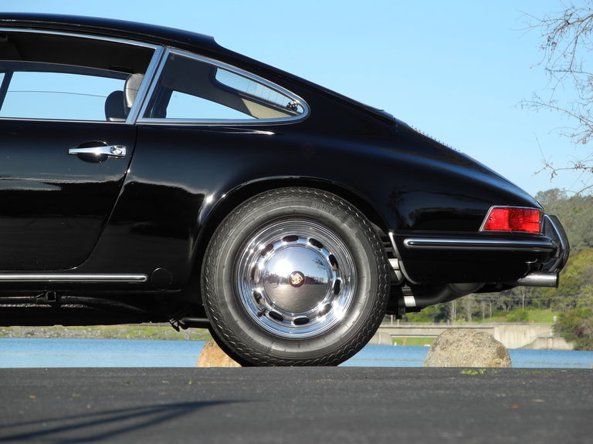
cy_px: 222
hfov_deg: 12.9
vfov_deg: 9.7
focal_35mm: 153
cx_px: 296
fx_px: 2621
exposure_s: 1/443
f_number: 5
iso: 100
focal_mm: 32.6
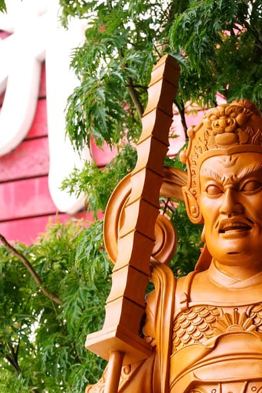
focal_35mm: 108
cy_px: 508
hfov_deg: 12.5
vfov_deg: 17.7
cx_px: 257
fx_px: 1178
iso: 1600
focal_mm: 35
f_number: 6.3
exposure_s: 1/1000
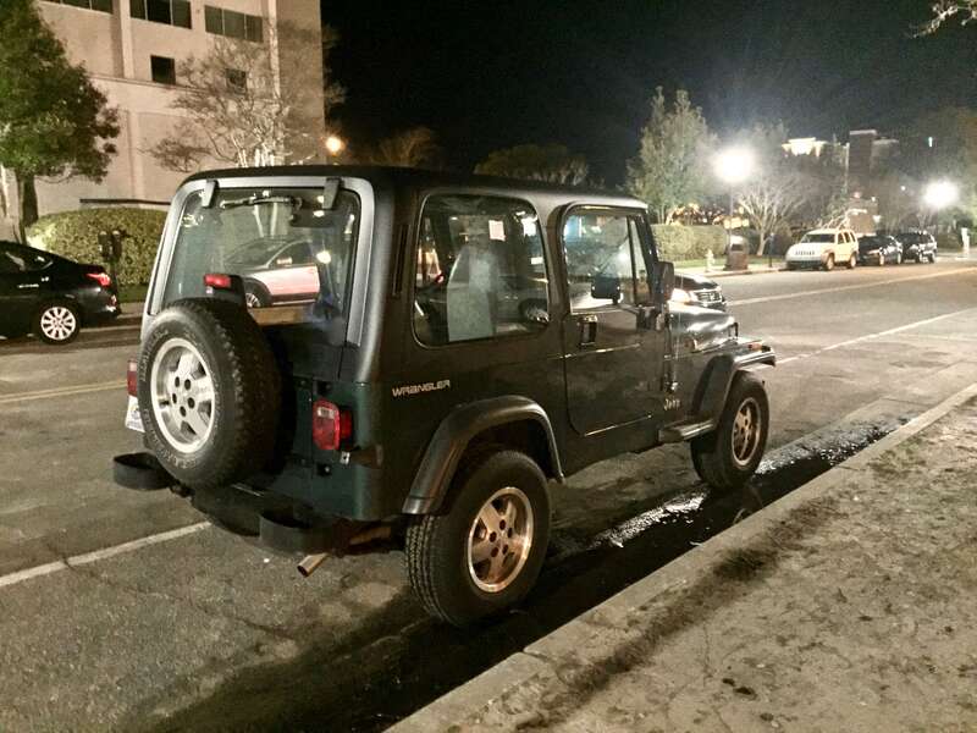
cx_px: 488
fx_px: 818
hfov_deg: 61.7
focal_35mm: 29
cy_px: 366
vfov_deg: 48.2
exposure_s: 1/15
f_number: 2.2
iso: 2000
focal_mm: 4.15
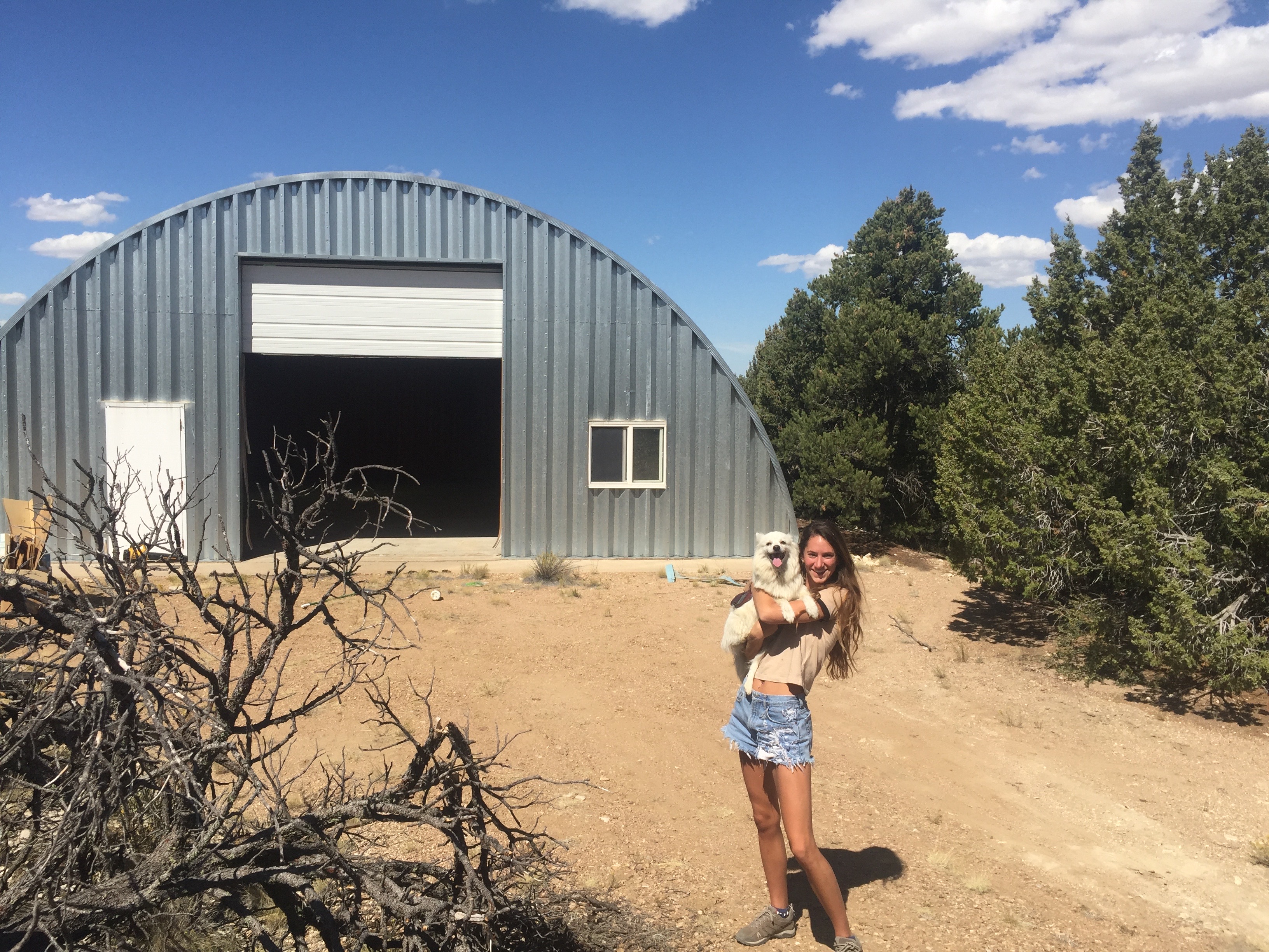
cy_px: 476
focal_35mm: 29
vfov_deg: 48.2
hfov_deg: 61.7
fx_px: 1063
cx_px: 634
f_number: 2.2
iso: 32
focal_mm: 4.15
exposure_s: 1/3049
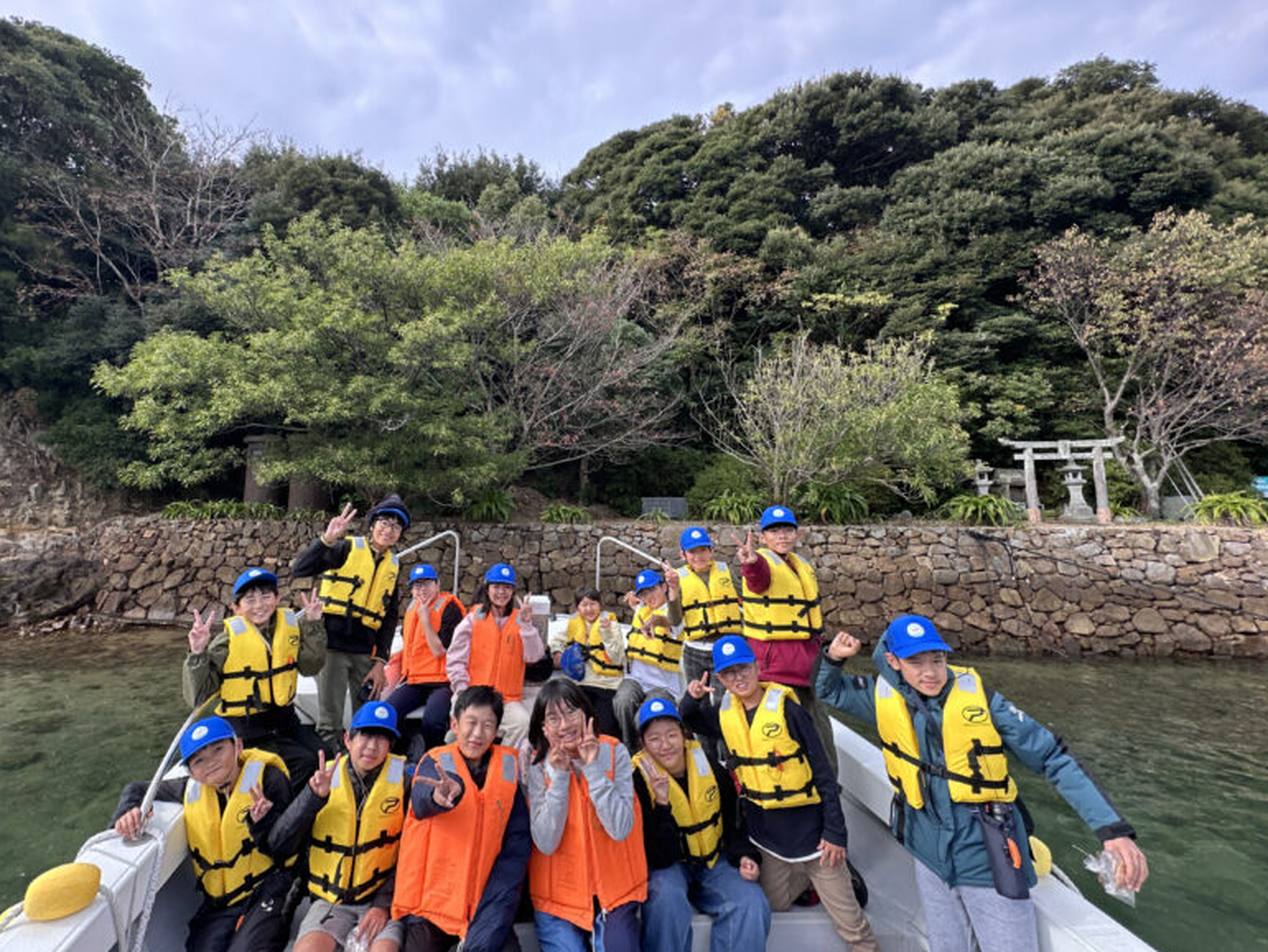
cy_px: 435
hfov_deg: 94.1
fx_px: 586
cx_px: 565
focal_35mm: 16
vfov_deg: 78.0
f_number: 2.2
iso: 40
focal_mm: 2.22
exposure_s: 1/456
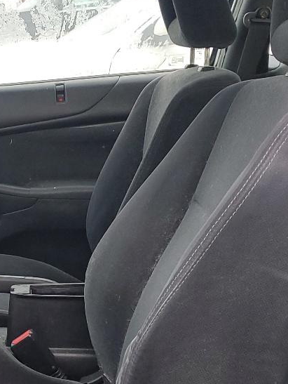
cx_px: -31
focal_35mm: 76
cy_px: 255
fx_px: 842
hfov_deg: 18.6
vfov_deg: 25.5
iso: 75
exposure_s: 1/120
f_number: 1.5
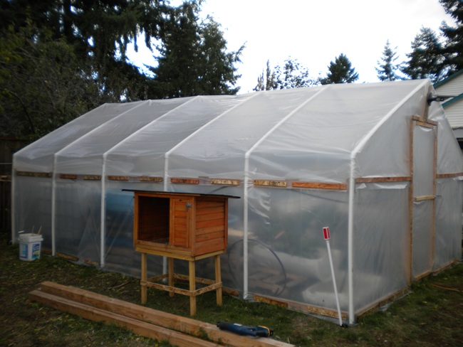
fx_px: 468
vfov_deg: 40.7
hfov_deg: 52.6
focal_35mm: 35
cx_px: 232
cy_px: 174
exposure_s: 1/222
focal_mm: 6.3
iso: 80
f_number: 3.1
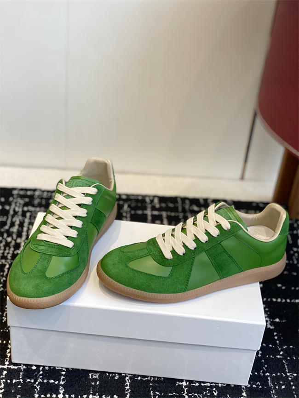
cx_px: 150
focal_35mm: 52
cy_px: 199
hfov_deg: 28.0
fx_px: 599
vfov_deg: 36.8
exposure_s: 1/122
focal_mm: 6
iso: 80
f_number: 2
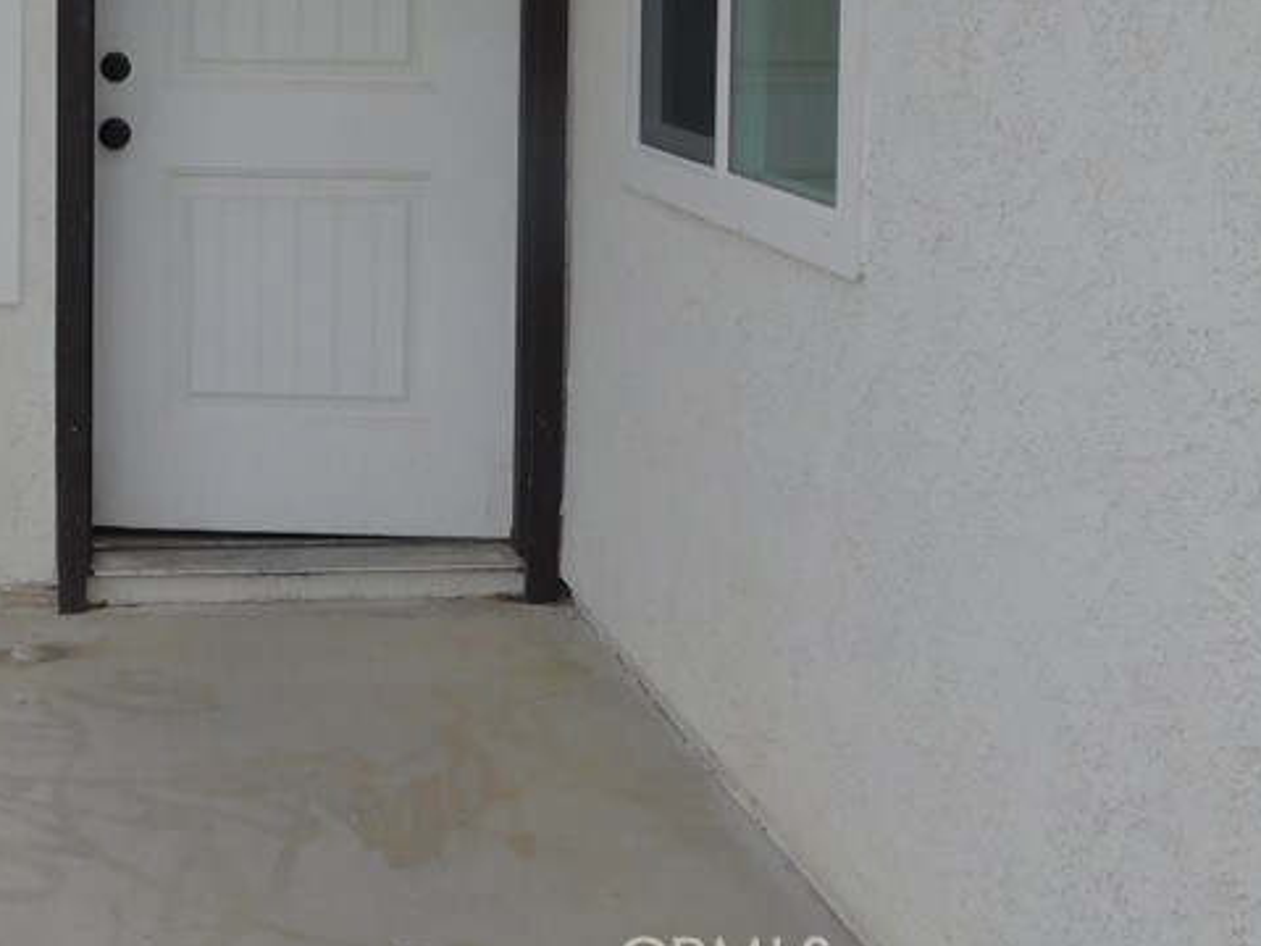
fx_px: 2331
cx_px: 200
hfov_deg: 29.4
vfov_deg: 22.0
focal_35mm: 64
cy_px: -11
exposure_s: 1/1000
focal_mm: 5.3
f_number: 3.2
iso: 125
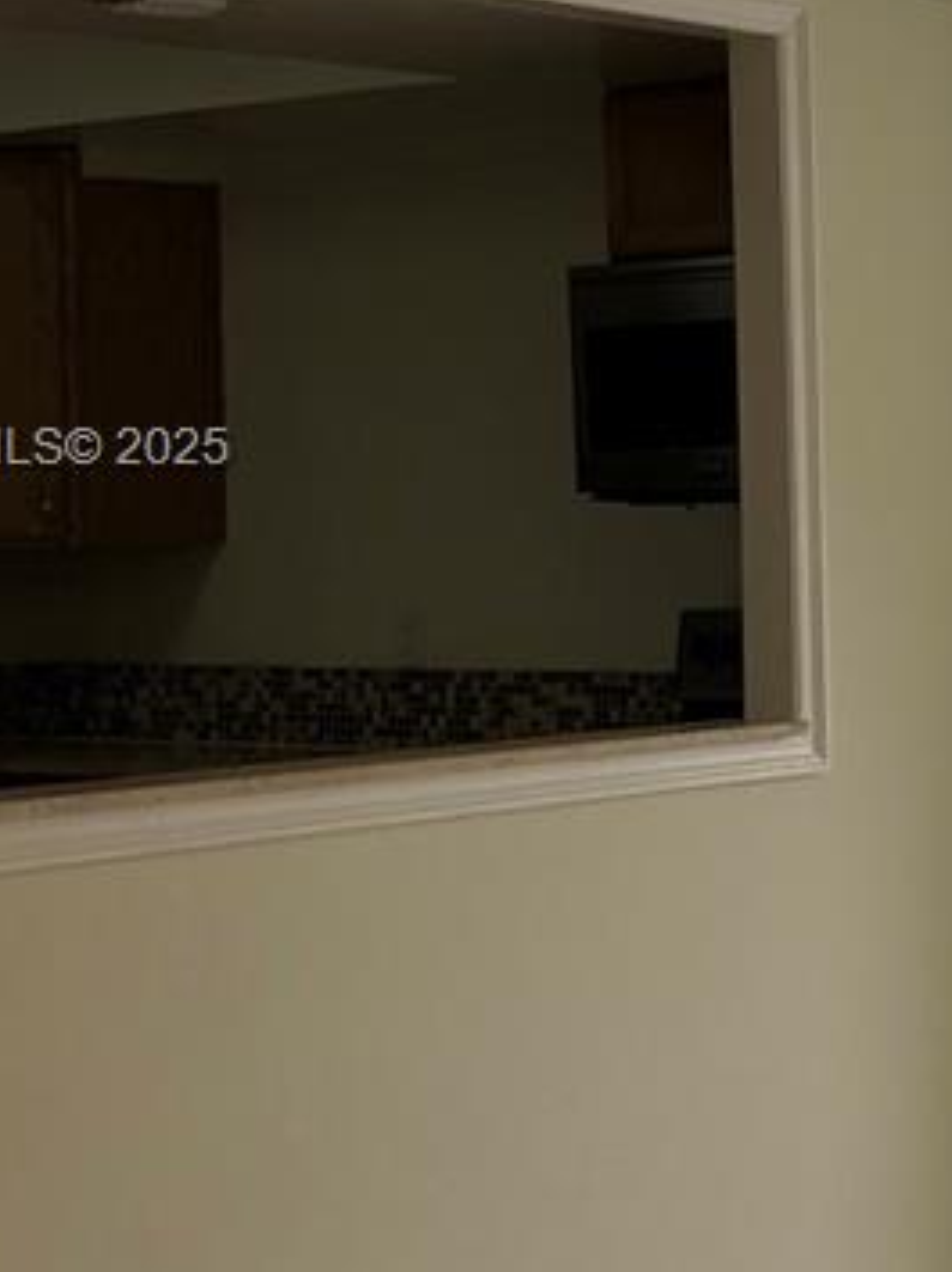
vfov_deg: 20.6
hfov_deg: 14.9
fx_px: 3488
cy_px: 453
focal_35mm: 95
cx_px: 1182
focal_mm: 3.99
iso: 20
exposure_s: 1/190
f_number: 1.8
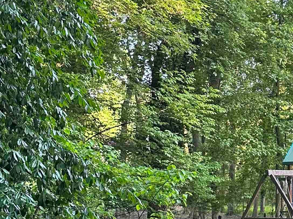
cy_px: 143
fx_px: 753
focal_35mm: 89
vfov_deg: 16.6
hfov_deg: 21.6
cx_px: 252
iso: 160
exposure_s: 1/121
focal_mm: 6.86
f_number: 1.78
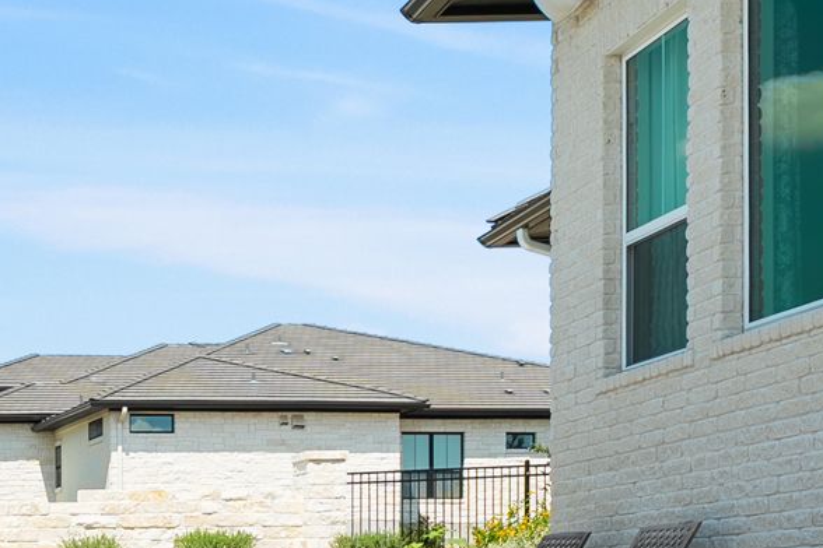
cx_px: -232
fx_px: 1554
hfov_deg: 25.7
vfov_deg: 19.2
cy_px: 605
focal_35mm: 68
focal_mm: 16
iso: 100
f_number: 9
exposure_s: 1/160
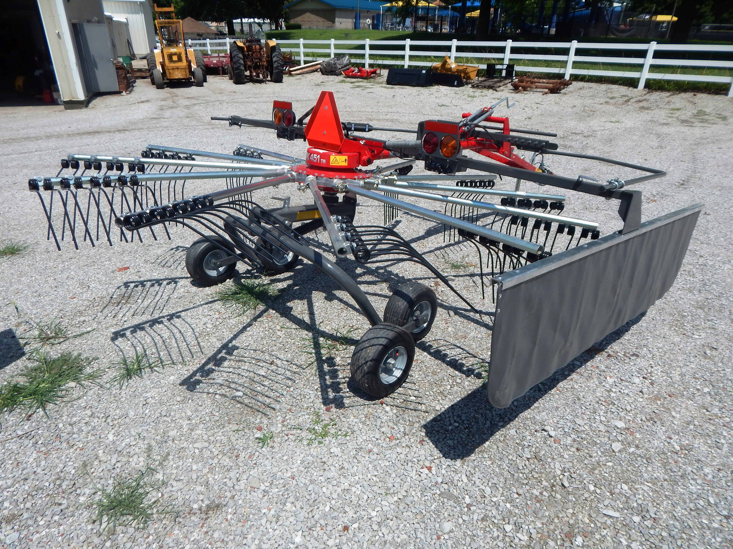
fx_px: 466
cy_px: 274
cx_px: 366
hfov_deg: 76.4
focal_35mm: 22
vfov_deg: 61.1
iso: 125
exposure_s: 1/800
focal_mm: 4
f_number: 6
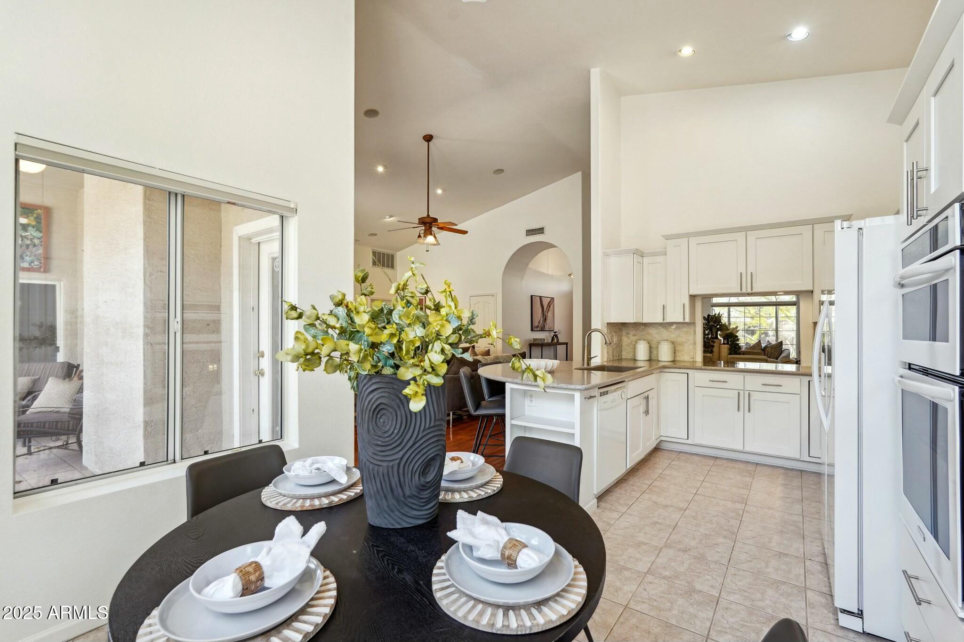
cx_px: 482
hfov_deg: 96.7
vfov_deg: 73.7
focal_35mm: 16
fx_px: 428
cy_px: 321
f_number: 8
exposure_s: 1/25
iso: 400
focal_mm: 16
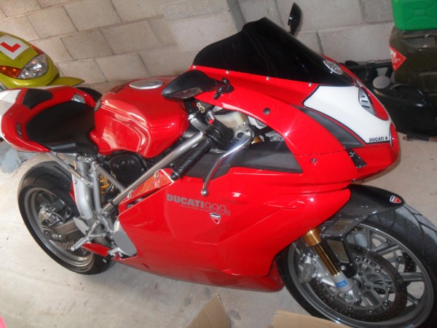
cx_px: 218
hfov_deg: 52.6
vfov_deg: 40.7
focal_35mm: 35
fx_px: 442
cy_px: 164
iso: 200
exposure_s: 1/45
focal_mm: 6.3
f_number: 3
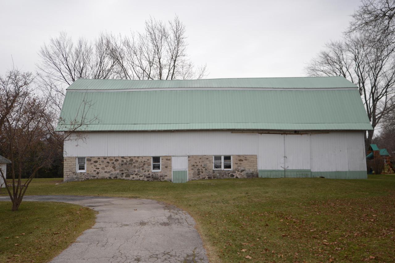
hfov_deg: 53.2
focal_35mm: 36
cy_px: 132
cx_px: 198
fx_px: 395
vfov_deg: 36.8
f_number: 4.5
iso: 125
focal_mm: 24
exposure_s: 1/125
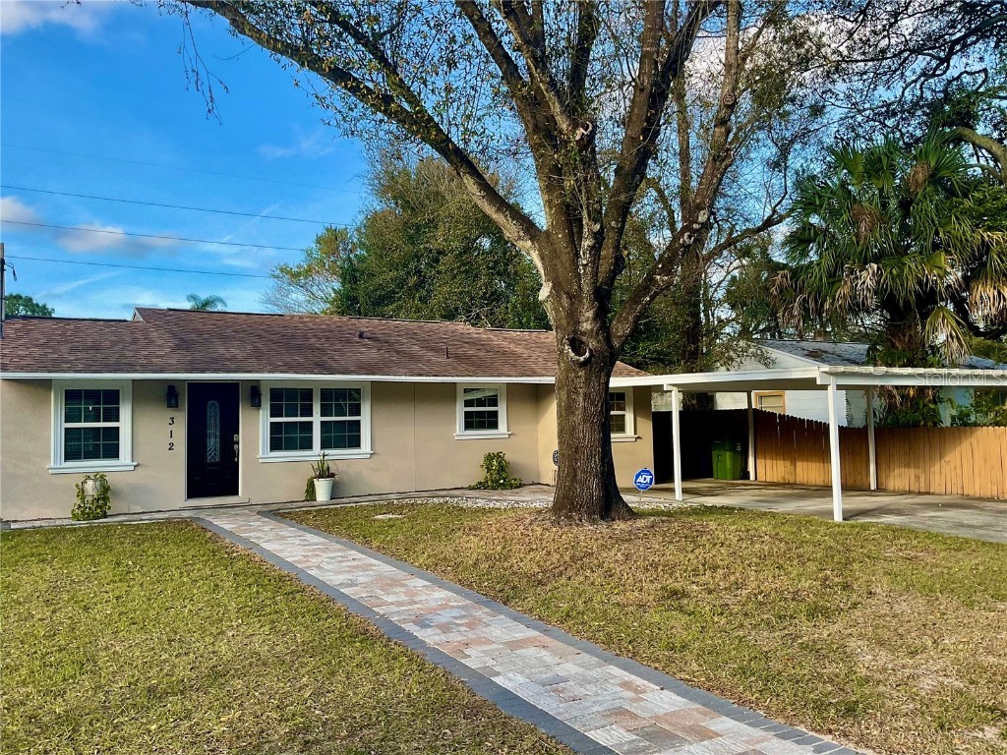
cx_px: 504
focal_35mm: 29
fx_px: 844
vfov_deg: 48.2
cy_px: 378
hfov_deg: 61.7
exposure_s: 1/545
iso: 16
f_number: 1.8
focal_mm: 3
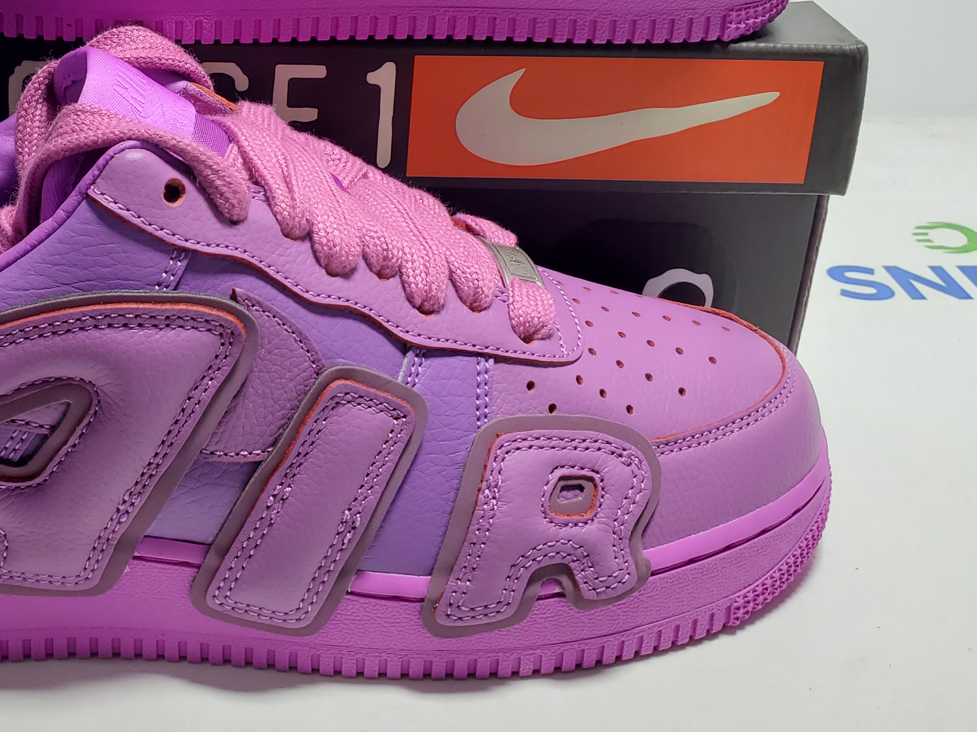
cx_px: 229
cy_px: 115
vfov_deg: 28.3
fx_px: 1411
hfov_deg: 37.2
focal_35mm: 50
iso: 50
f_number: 1.5
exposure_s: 1/453
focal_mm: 4.3
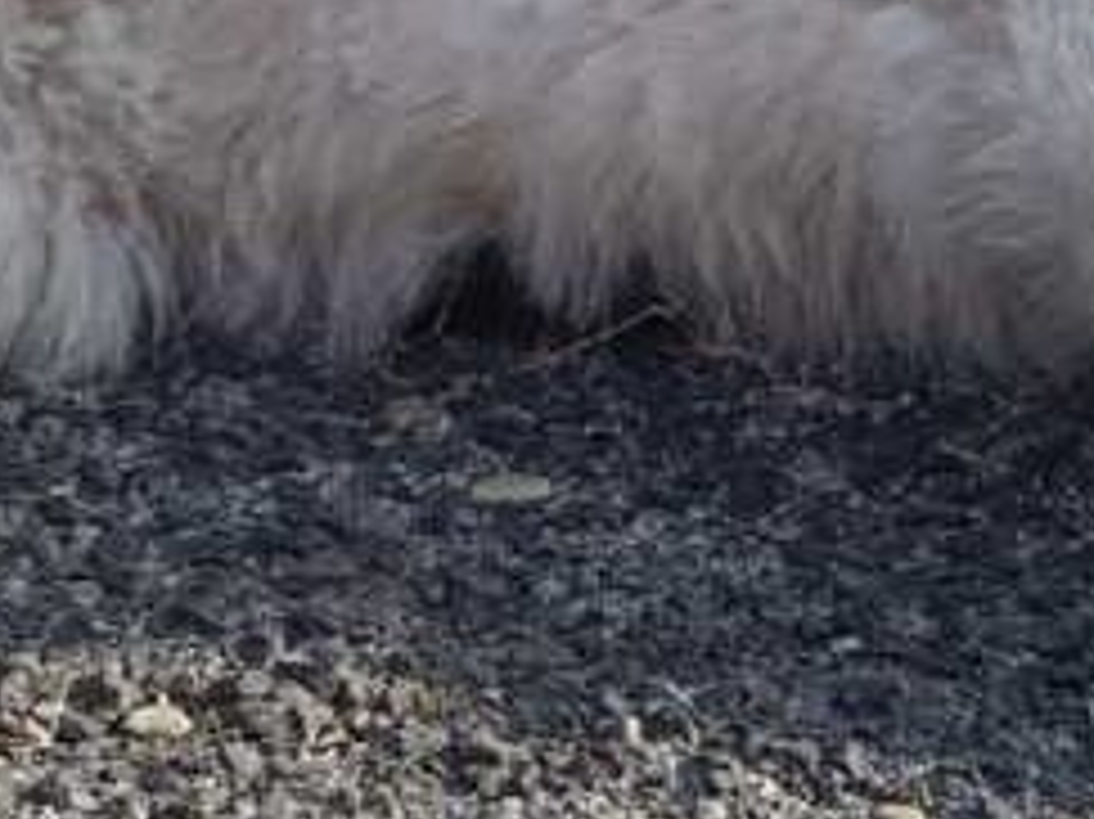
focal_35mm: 107
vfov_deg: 13.6
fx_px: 3380
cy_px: -63
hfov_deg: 18.3
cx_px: 783
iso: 40
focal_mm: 4.2
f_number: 1.7
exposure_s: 1/940
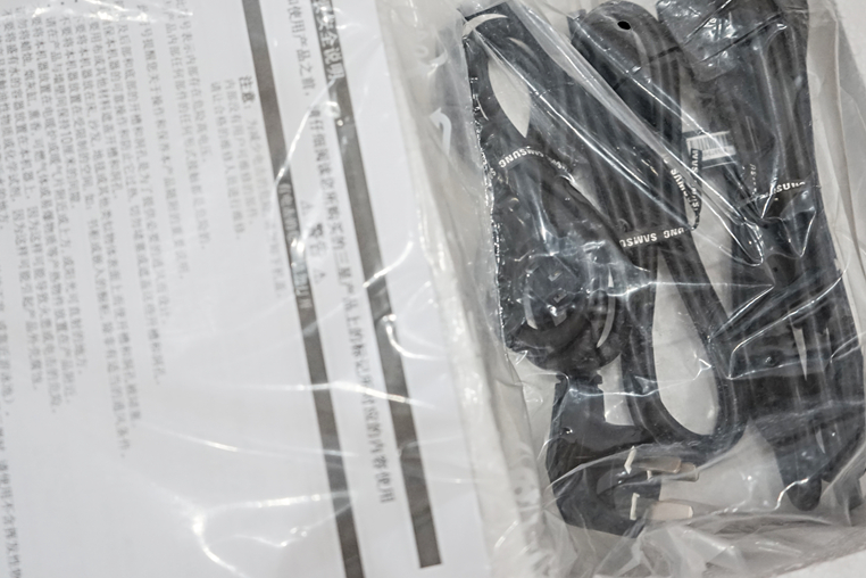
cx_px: 460
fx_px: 866
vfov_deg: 36.7
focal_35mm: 36
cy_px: 234
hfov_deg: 53.1
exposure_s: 1/30
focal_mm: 28
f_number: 3.5
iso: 1000
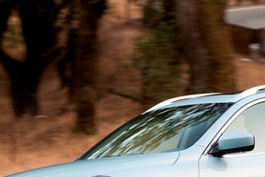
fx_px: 2317
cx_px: 187
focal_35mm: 315
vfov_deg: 4.4
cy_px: 162
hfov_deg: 6.5
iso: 500
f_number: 5
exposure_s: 1/125
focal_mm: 140
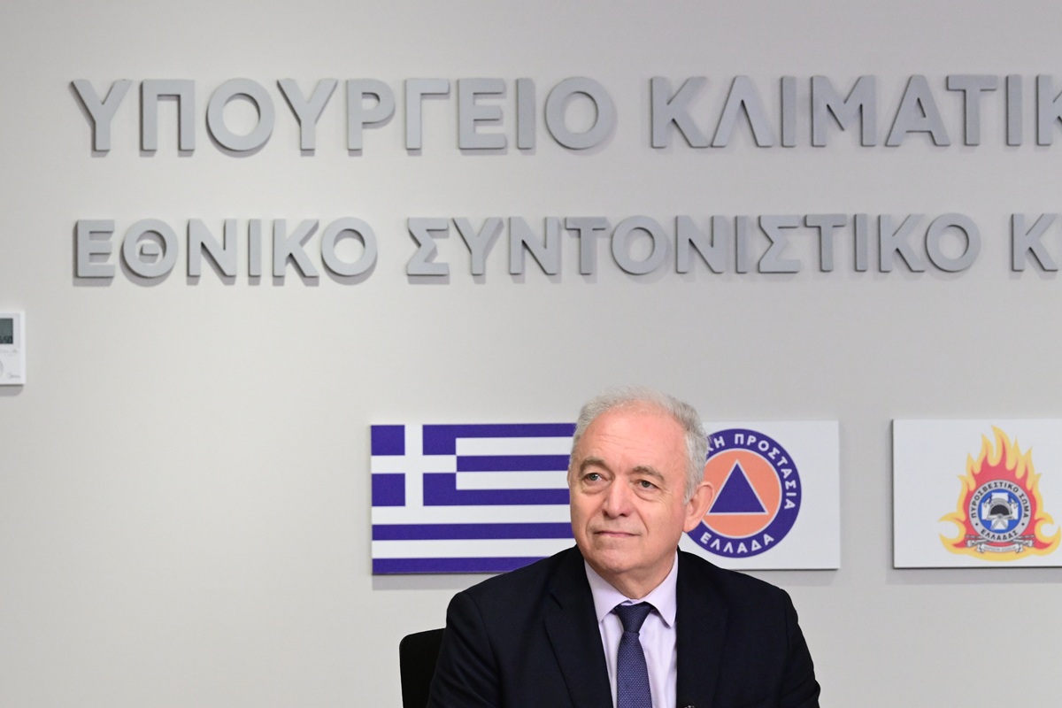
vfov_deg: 5.9
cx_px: 531
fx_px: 6843
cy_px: 354
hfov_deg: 8.9
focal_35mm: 232
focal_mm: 155
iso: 5000
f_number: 5.6
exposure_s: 1/400
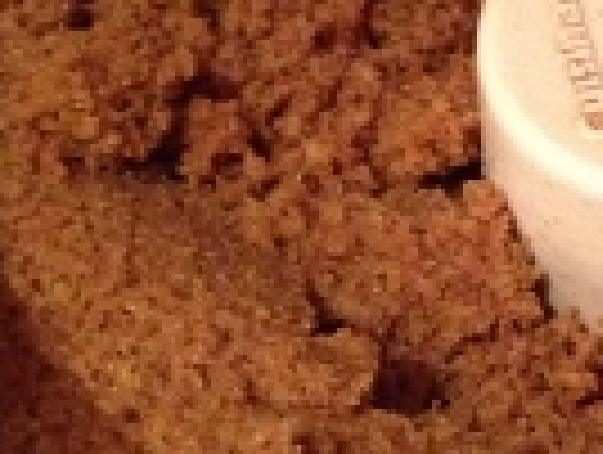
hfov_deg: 15.9
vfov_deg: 12.5
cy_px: 76
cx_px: 756
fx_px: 2059
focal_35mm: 118
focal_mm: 4.12
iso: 640
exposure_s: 1/15
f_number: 2.4
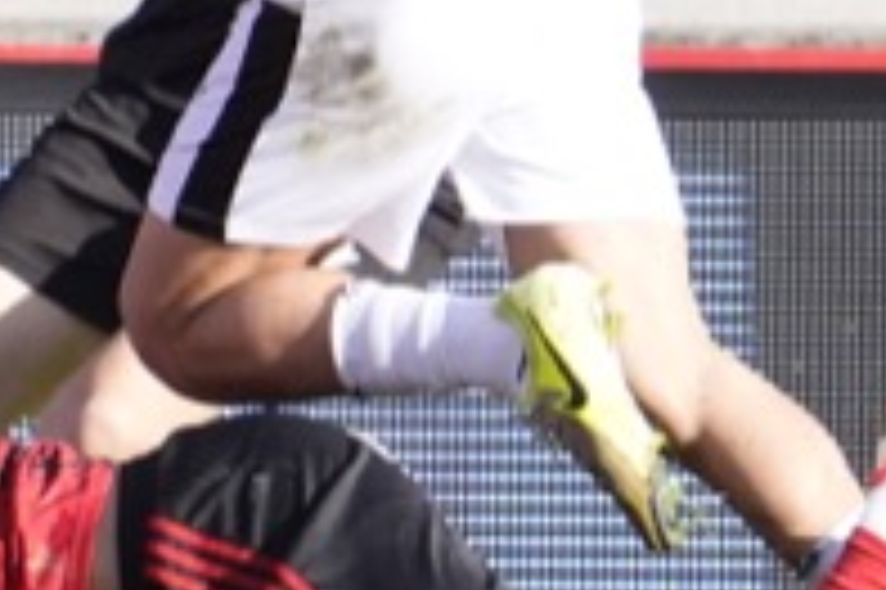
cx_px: 472
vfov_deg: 0.7
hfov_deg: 1.1
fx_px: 45737
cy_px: -153
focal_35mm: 1860
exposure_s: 1/5000
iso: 3200
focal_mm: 459
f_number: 6.3
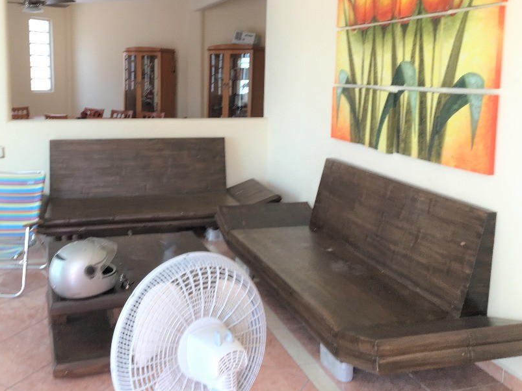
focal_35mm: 37
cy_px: 144
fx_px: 558
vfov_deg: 38.4
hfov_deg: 49.8
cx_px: 207
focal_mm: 4.15
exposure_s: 1/60
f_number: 2.2
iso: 32
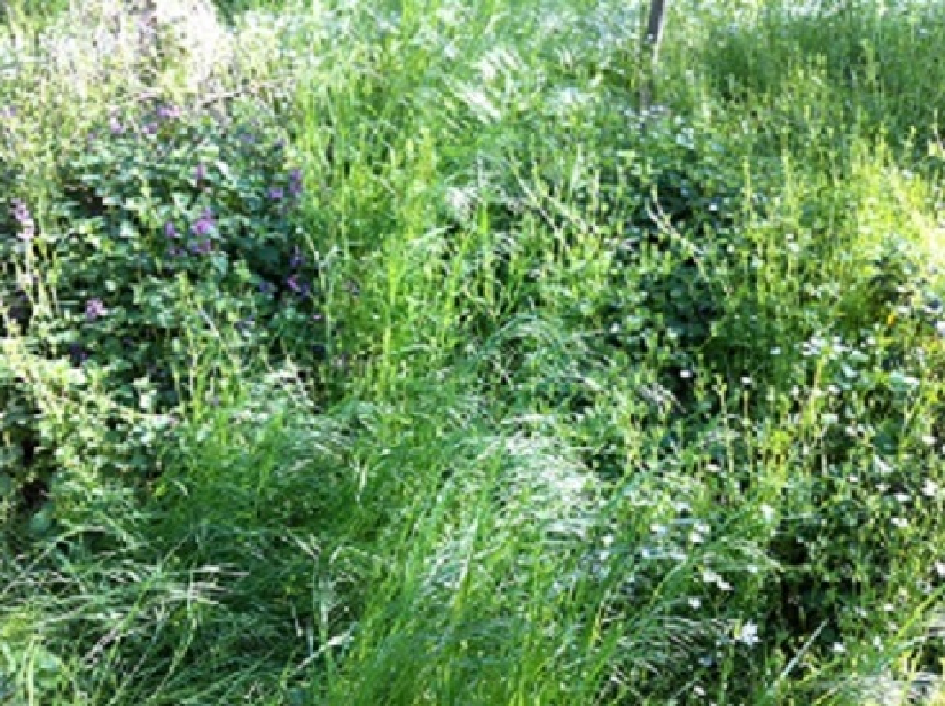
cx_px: 472
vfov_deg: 40.6
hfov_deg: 52.7
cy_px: 353
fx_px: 954
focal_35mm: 35
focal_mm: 3.85
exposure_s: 1/120
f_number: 2.8
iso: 80
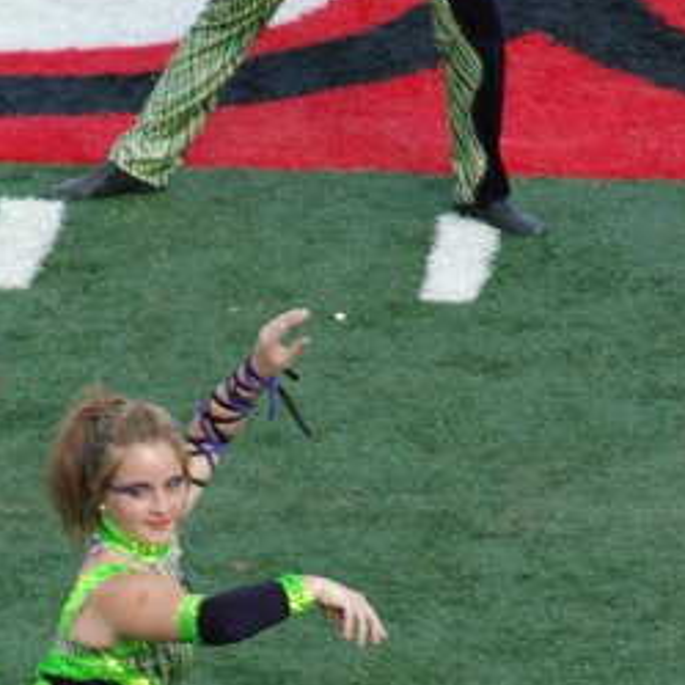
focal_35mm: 1229
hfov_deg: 1.4
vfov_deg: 1.4
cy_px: 806
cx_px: 147
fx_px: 27515
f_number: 5.6
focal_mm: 400
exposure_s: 1/250
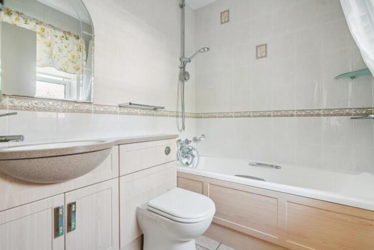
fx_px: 166
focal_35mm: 16
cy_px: 125
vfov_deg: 73.8
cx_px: 187
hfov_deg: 96.7
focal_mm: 16
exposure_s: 1/30
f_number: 6.3
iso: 1600
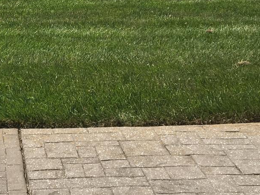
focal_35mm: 97
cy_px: -53
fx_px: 729
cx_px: 8
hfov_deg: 19.7
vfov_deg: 14.6
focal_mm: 4.15
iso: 25
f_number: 2.2
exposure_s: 1/1876
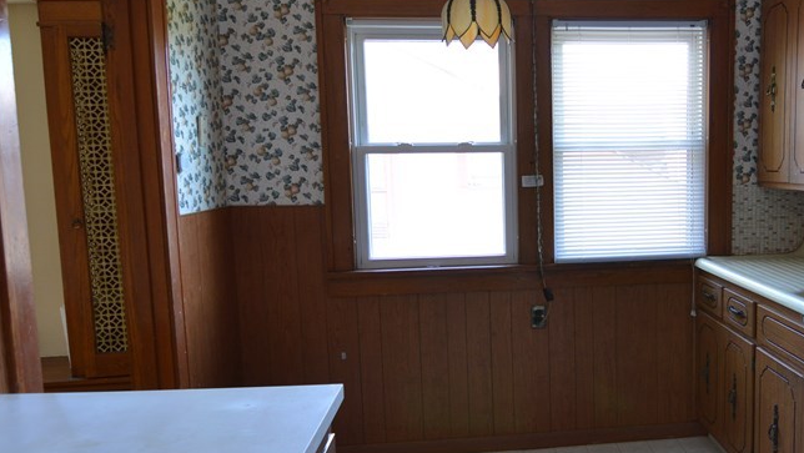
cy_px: 235
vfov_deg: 38.5
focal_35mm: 30
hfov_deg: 61.7
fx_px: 649
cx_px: 546
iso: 400
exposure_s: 1/60
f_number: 3.2
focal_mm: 11.5
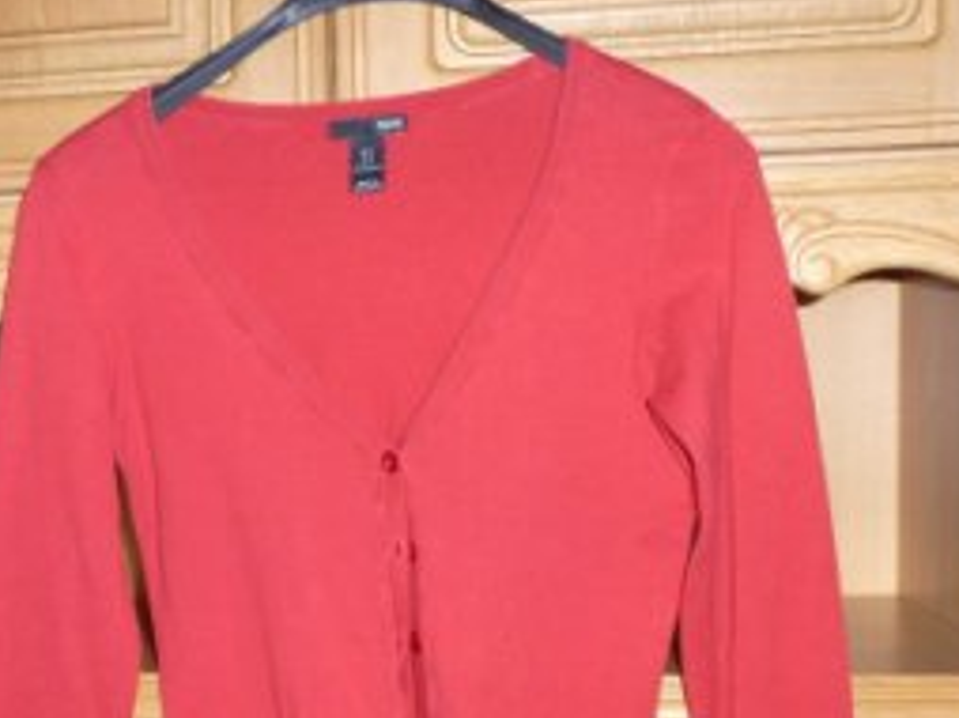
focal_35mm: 53
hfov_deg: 35.3
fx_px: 1467
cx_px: 227
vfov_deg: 27.1
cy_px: 540
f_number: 3.5
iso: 200
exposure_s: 1/60
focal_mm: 5.4
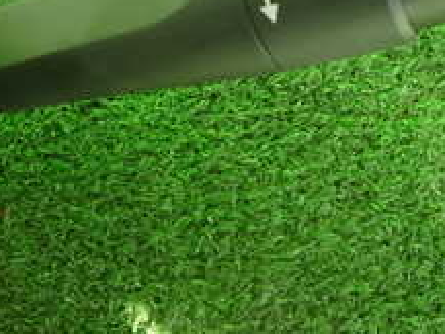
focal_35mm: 69
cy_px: -8
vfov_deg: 20.6
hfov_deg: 28.0
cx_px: 279
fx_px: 888
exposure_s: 1/60
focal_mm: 4.5
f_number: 2
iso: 100
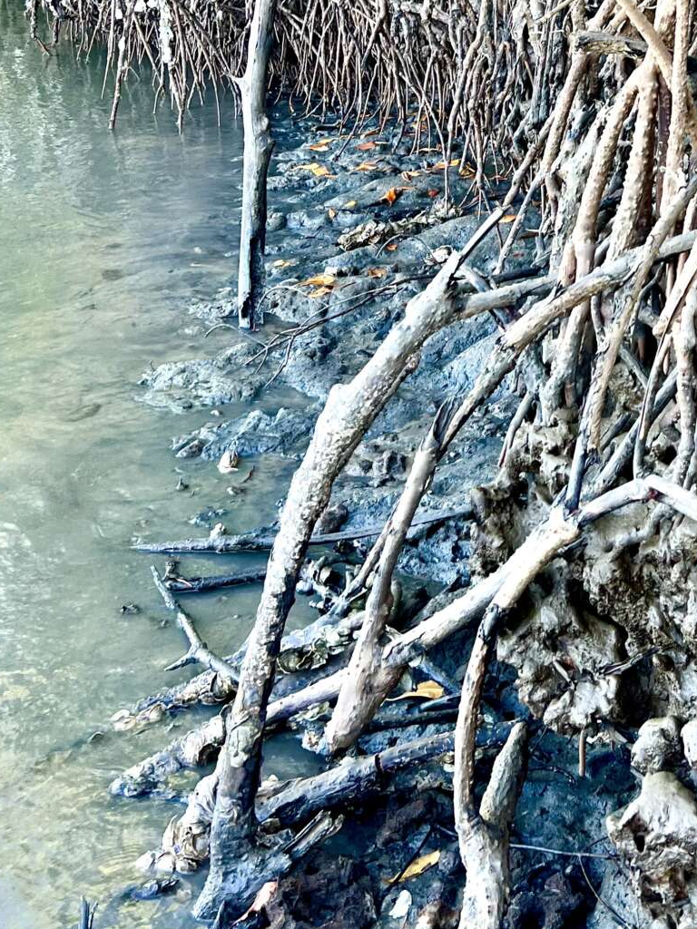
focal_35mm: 52
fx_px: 1396
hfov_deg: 26.7
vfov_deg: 34.5
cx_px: 673
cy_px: 70
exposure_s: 1/144
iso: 40
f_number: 1.5
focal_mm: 5.7
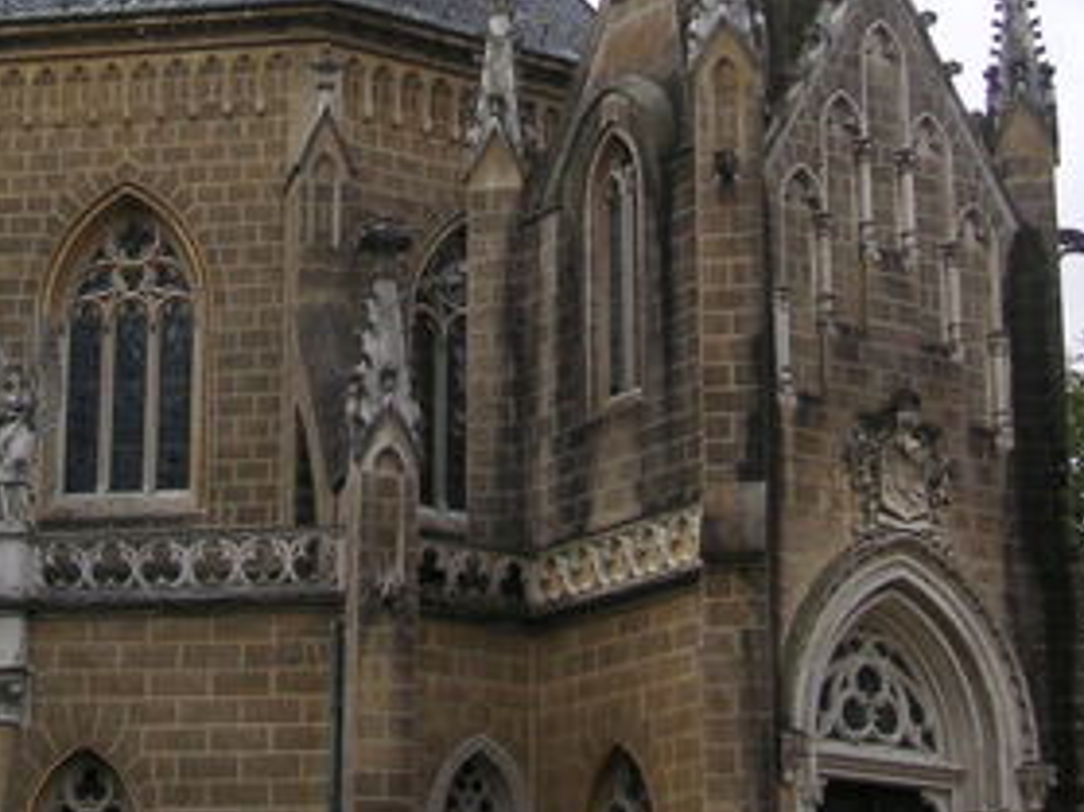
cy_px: 132
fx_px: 3318
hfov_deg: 18.4
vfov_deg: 13.9
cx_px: 237
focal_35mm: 106
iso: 50
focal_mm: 6.1
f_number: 2.8
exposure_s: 1/750
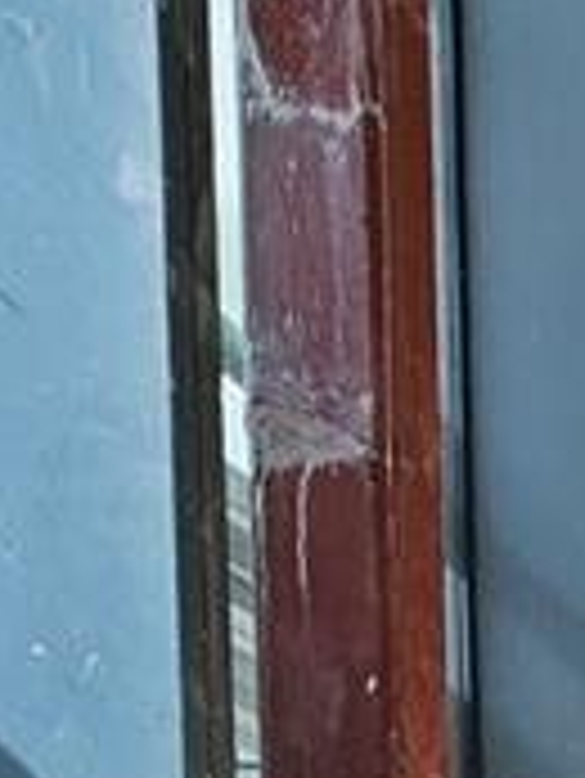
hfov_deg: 13.1
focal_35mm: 90
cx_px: 1332
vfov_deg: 17.2
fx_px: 2025
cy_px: 1457
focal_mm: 2.2
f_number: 2.2
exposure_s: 1/406
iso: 50
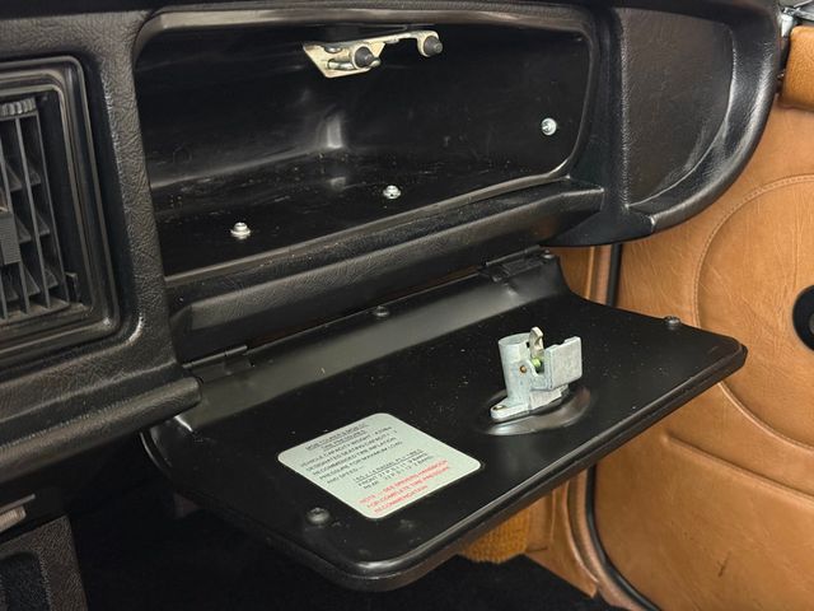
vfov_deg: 30.3
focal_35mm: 48
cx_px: 407
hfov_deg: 39.7
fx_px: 1129
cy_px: 306
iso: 640
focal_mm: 6.76
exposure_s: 1/30
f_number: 1.78
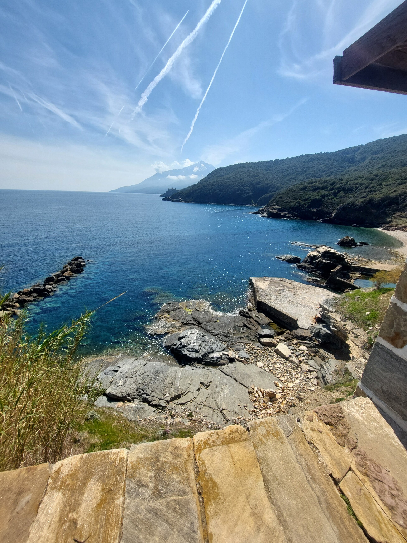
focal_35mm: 13
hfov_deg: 89.9
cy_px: 272
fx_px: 204
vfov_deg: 106.2
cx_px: 204
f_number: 2.2
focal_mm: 1.74
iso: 50
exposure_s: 1/2569
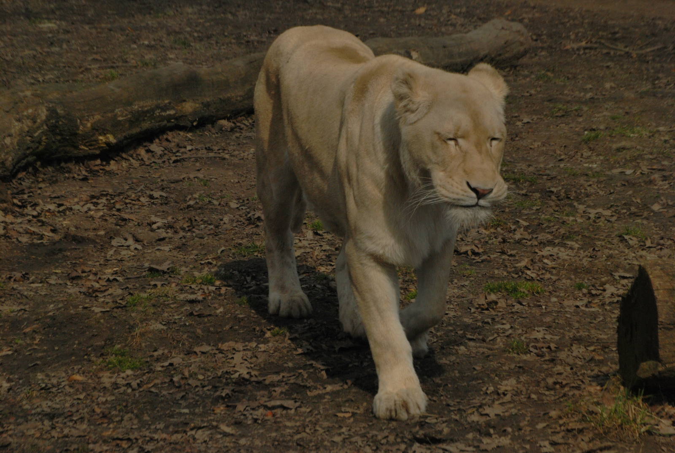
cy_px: 226
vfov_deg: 7.4
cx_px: 338
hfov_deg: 10.9
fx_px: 3523
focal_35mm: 188
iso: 400
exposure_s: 1/500
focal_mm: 125
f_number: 29
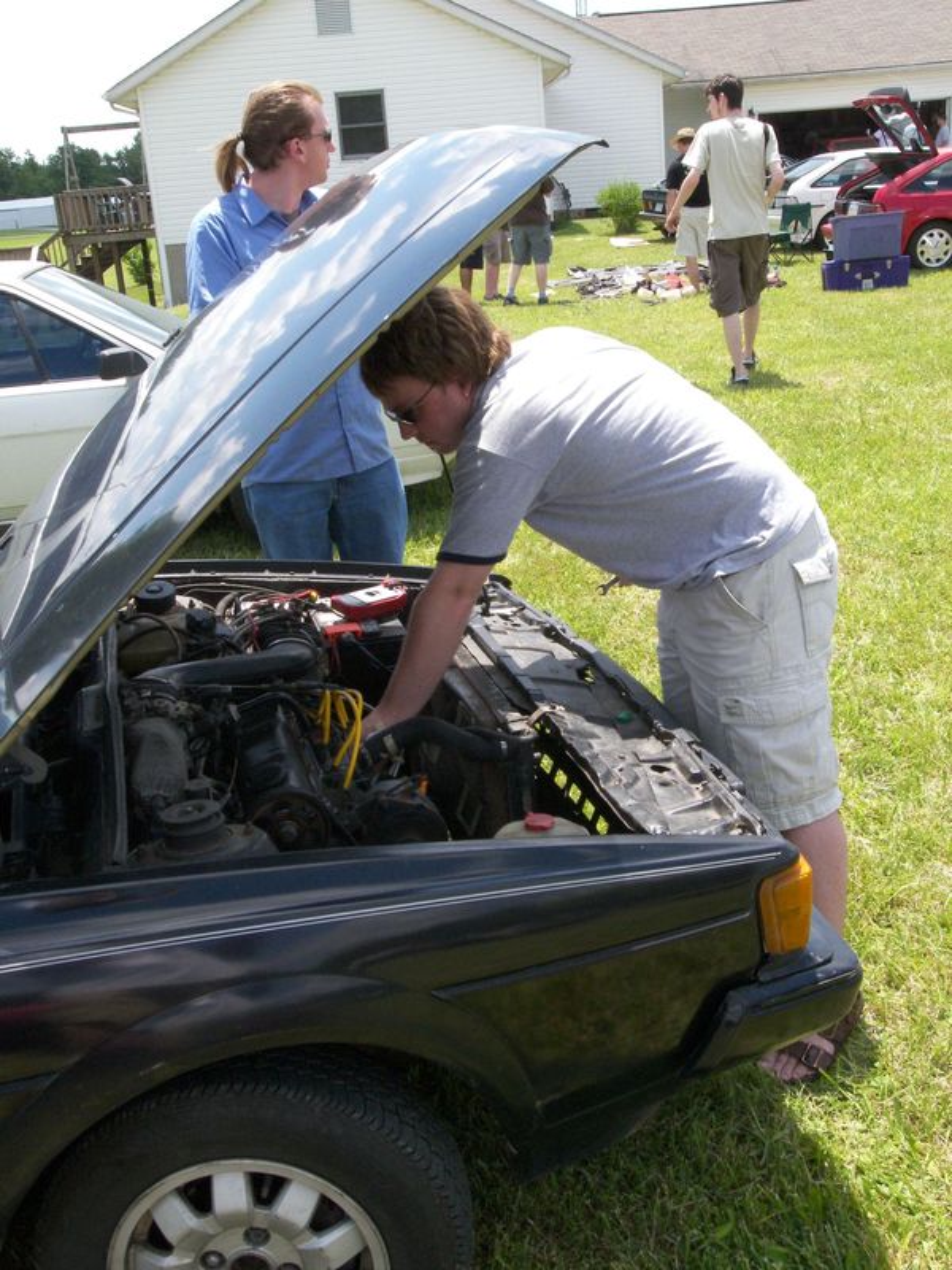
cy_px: 635
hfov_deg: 39.7
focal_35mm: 36
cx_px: 476
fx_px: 1320
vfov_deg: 51.4
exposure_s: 1/200
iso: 200
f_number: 8
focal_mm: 7.7
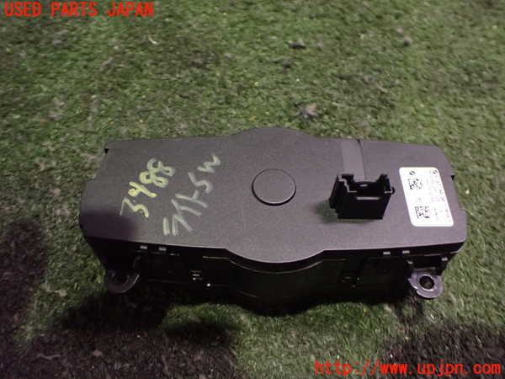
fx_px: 438
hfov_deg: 60.0
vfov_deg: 46.8
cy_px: 190
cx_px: 252
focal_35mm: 30
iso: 1250
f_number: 2.3
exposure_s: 1/30
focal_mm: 5.4
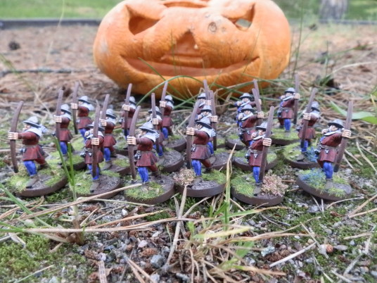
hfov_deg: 63.4
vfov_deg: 49.7
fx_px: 305
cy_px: 142
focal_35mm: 28
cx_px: 188
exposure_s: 1/160
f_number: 3.1
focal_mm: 5
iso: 400
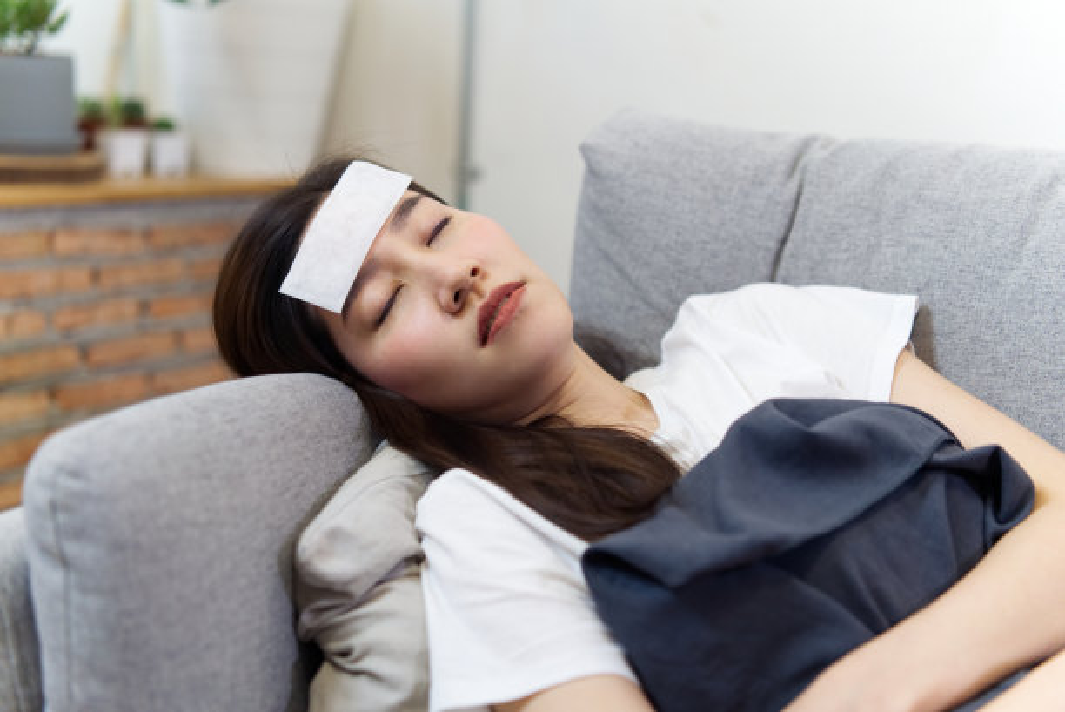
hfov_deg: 36.2
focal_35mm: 55
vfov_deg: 24.7
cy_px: 356
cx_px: 532
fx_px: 1628
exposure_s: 1/250
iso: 800
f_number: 2.2
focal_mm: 55
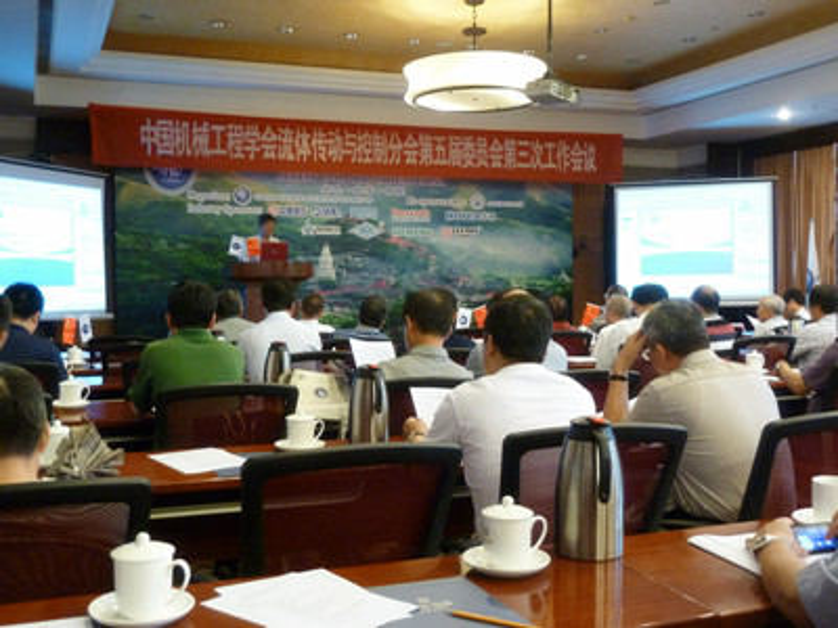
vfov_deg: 36.0
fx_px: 968
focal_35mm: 40
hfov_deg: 46.8
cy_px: 314
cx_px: 419
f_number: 3.6
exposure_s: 1/8
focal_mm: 6.5
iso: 400
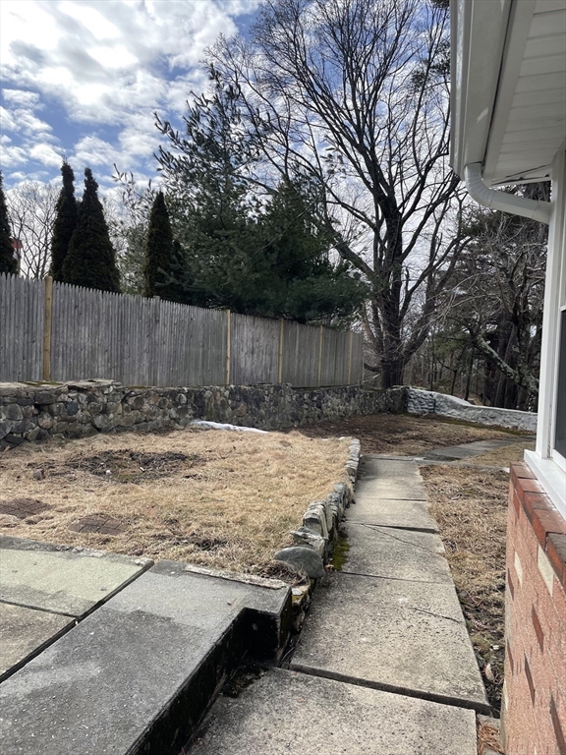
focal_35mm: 26
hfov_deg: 53.1
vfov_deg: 67.3
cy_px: 378
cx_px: 283
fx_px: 567
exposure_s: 1/2020
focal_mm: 4.2
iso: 32
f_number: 1.6
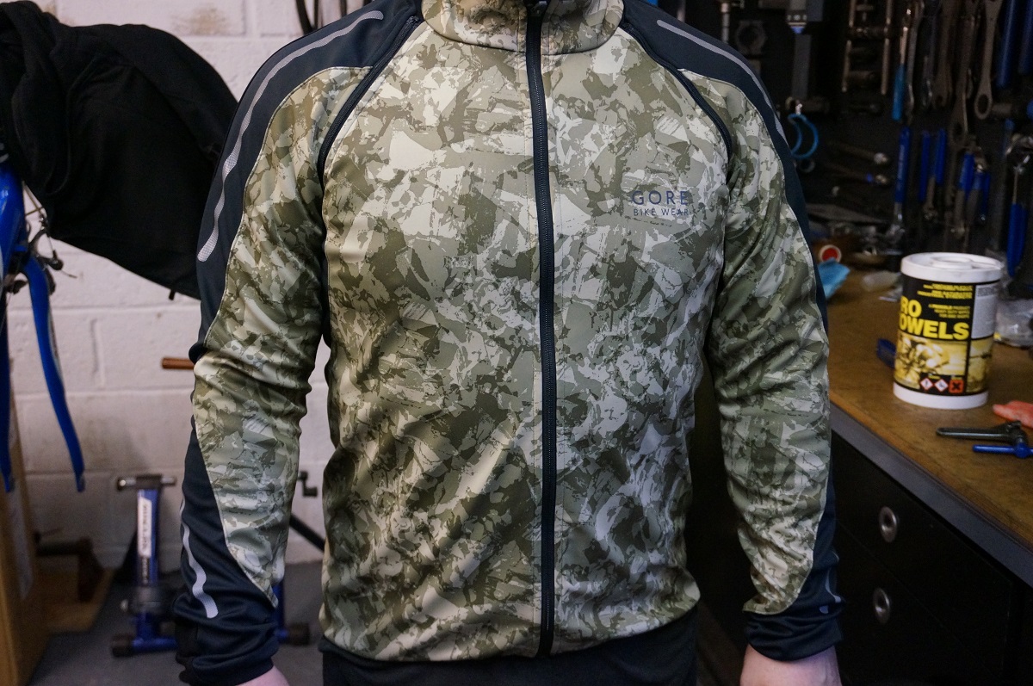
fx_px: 1118
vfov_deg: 34.1
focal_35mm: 39
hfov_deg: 49.6
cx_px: 516
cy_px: 343
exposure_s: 1/160
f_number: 4.5
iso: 3200
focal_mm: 26
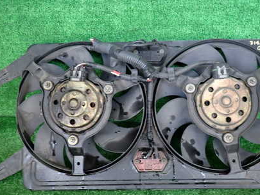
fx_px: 278
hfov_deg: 50.0
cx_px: 144
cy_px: 113
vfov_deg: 38.6
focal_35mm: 37
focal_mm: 4.5
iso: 250
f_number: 2
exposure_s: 1/30
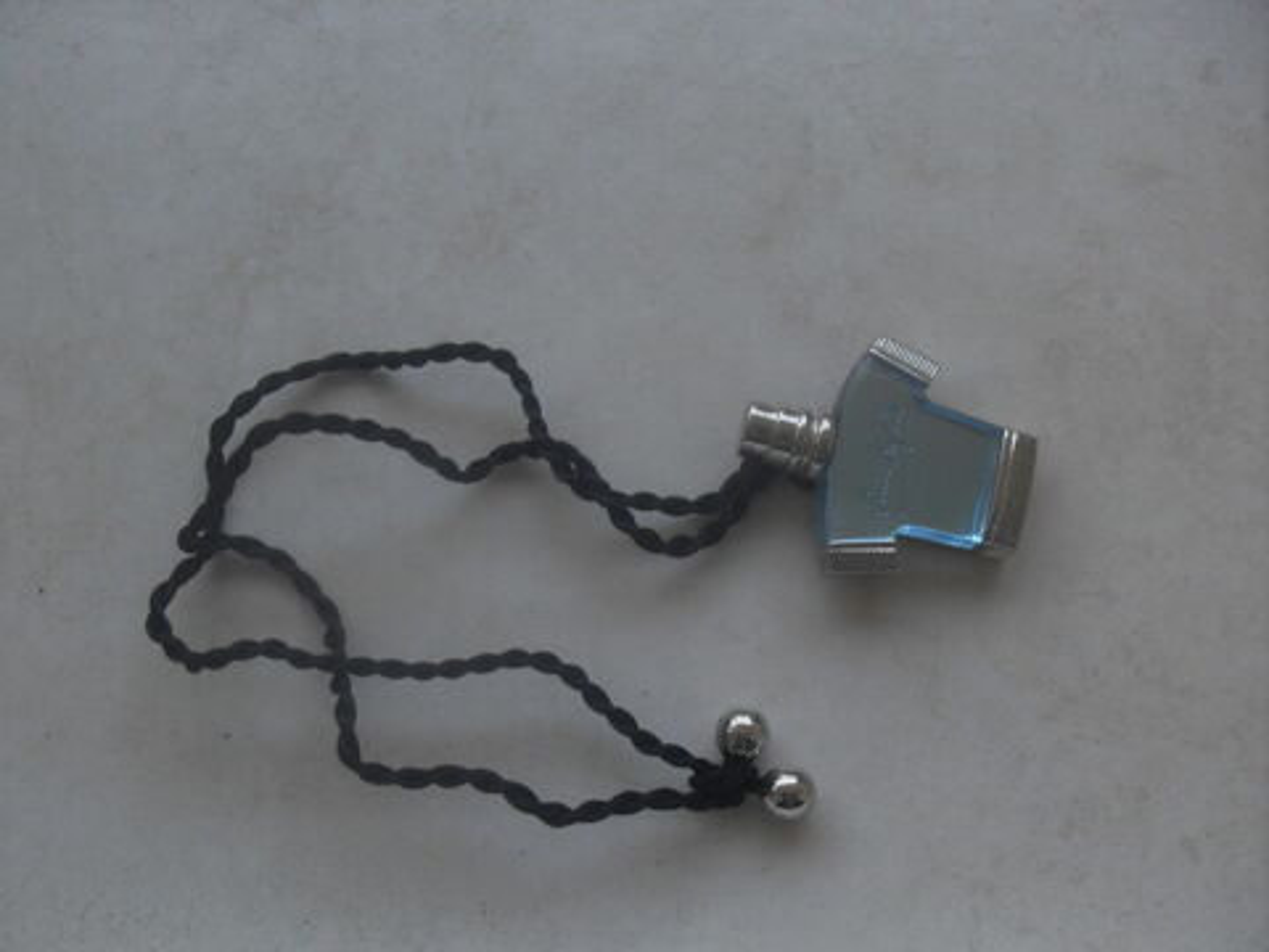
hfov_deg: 50.1
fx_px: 1356
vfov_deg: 38.7
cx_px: 634
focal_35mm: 37
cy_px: 476
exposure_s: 1/125
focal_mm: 6.3
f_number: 2.8
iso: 80
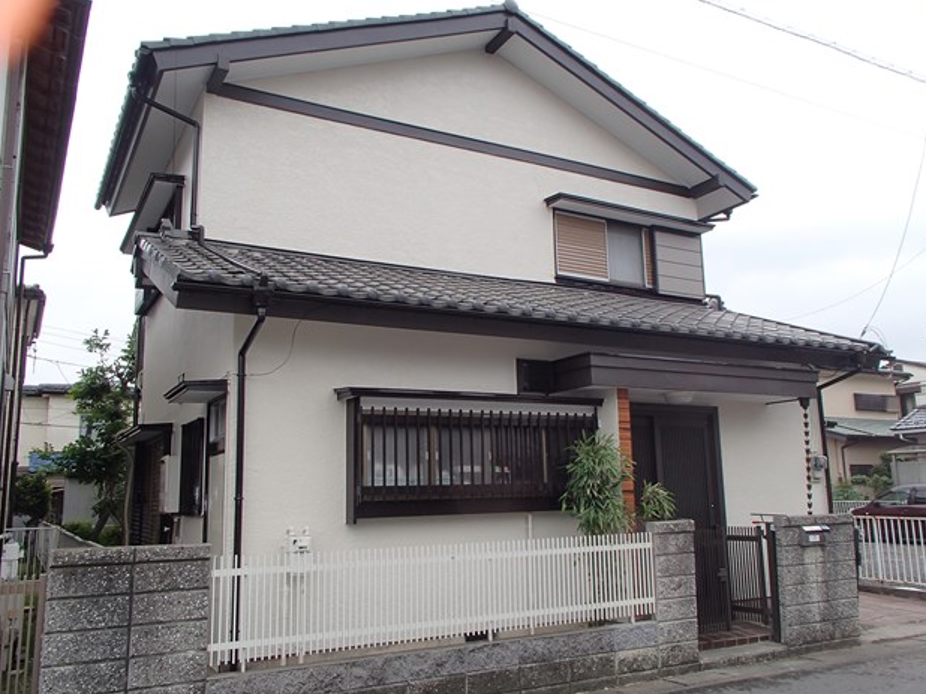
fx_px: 775
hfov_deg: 61.7
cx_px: 464
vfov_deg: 48.2
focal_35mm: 29
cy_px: 357
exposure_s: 1/160
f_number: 3.9
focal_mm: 5
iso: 100
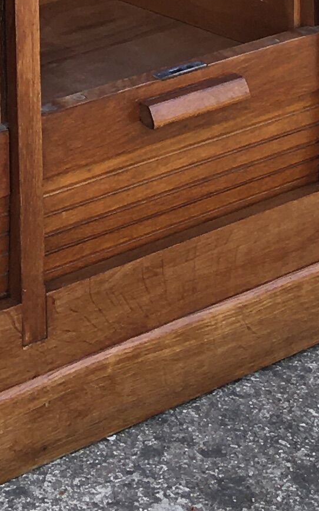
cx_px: -14
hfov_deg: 9.1
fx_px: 1989
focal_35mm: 143
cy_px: -461
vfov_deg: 13.0
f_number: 2.2
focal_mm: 4.15
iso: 25
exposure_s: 1/262
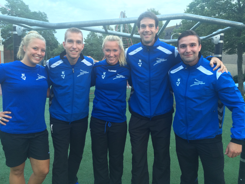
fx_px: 205
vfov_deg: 48.2
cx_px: 122
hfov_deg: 61.7
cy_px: 92
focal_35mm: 29
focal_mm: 4.15
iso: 80
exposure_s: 1/30
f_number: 2.2
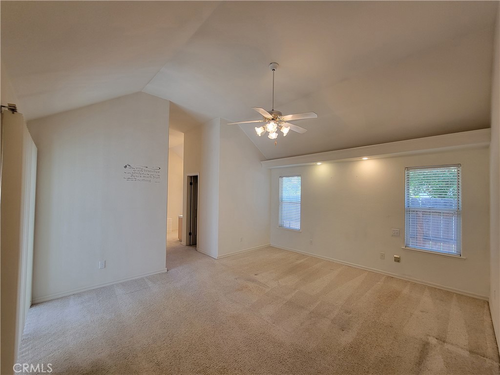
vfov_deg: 89.9
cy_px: 188
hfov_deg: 106.2
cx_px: 250
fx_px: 188
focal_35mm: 13
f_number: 2.2
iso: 160
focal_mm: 2.2
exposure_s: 1/60
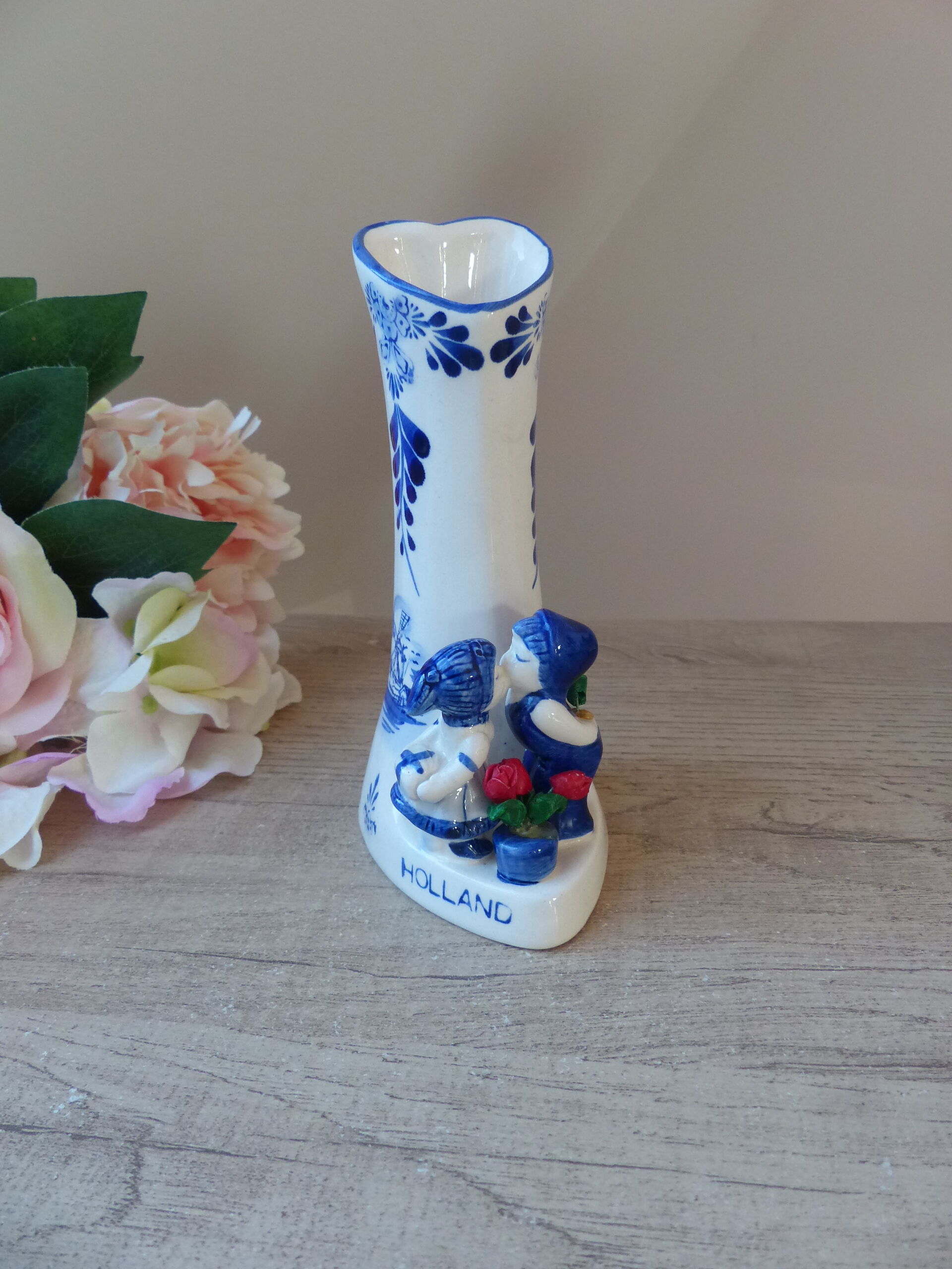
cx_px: 476
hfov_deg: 53.1
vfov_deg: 67.3
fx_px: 953
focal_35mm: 26
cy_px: 634
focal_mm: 4.5
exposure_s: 1/60
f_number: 2.8
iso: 250
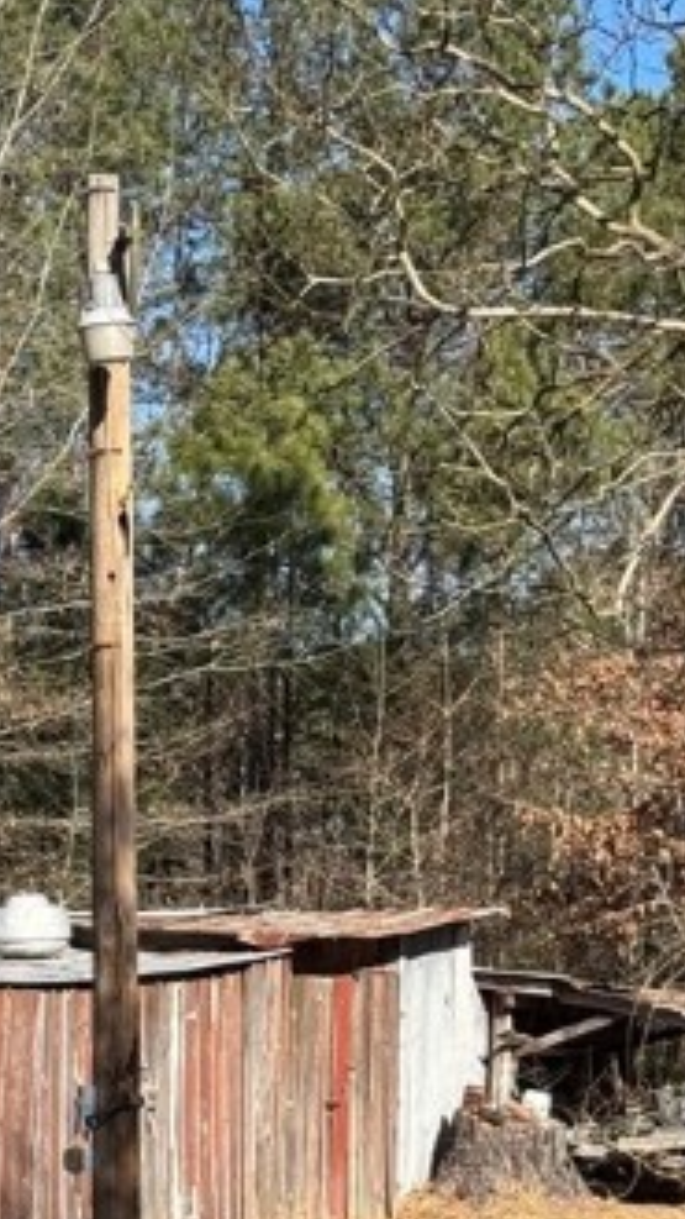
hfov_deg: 9.8
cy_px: 1178
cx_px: -133
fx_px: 3940
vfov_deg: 17.2
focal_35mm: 122
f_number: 1.78
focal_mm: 6.76
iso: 64
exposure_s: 1/2833
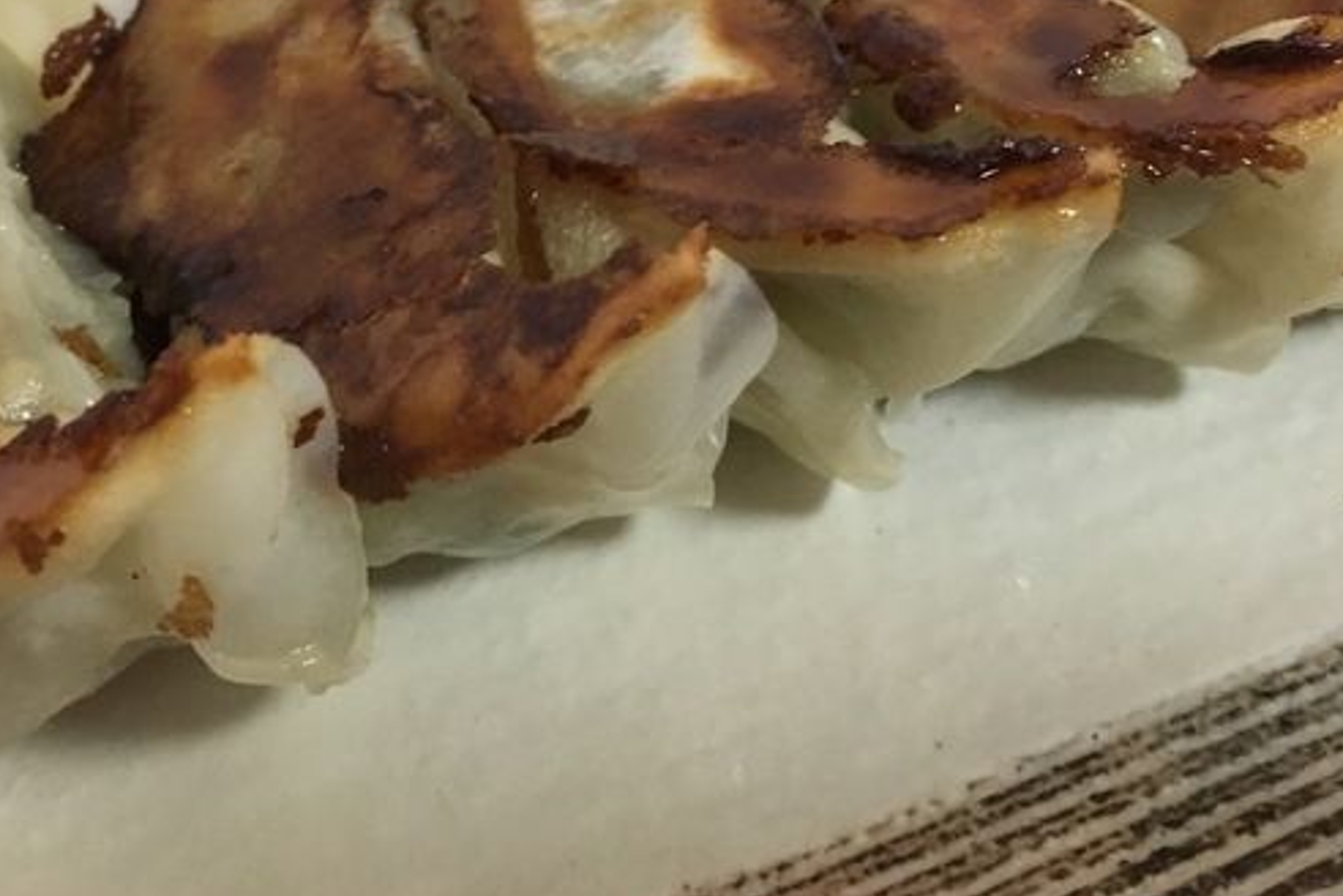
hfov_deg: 40.3
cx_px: 628
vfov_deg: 27.0
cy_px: 175
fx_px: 1828
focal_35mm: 49
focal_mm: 4.15
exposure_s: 1/20
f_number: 2.2
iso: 200
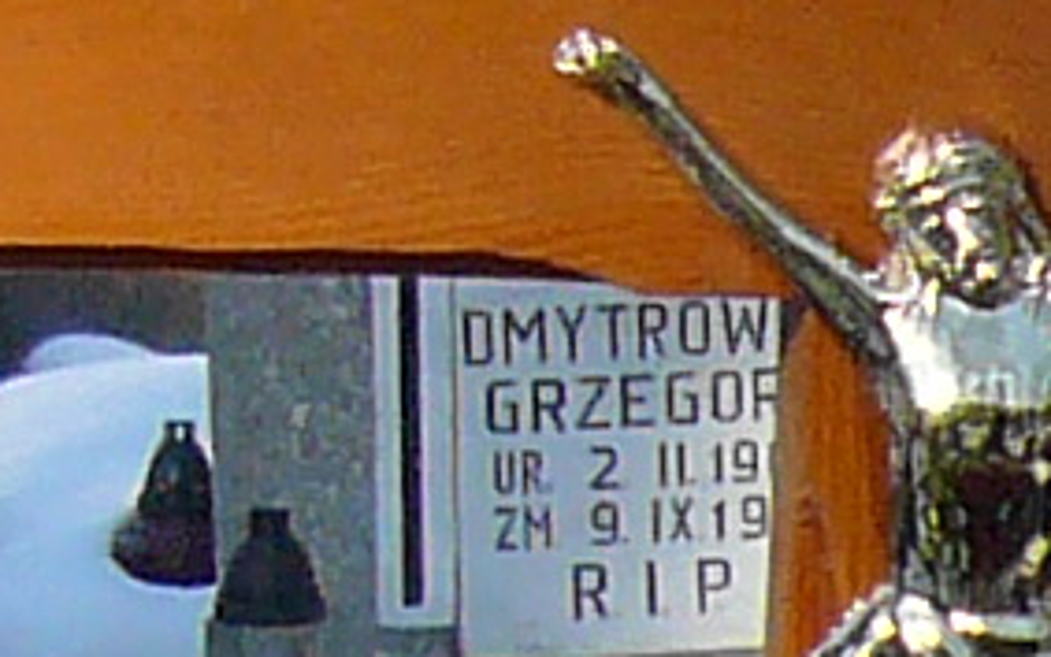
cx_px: 999
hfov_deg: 6.2
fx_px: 9683
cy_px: 1058
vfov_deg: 3.9
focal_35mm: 338
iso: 100
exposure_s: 1/1000
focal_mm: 4.7
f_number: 2.8
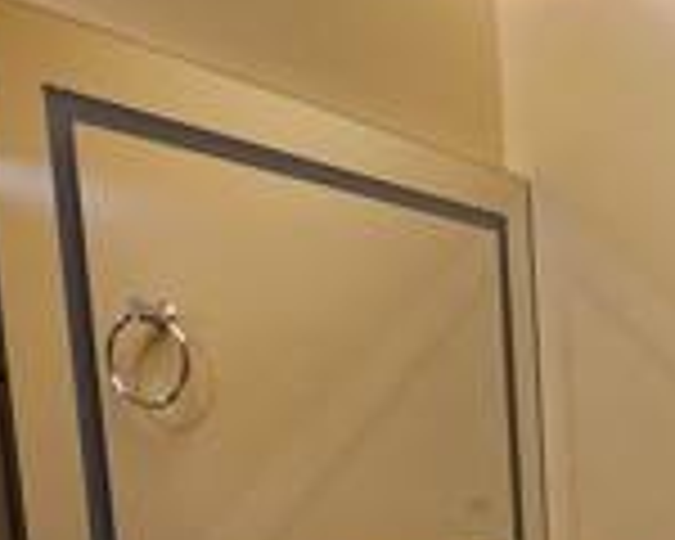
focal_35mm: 54
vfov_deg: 25.9
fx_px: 1079
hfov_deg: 28.7
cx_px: 868
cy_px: 598
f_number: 2.2
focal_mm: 2.2
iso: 50
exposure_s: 1/60
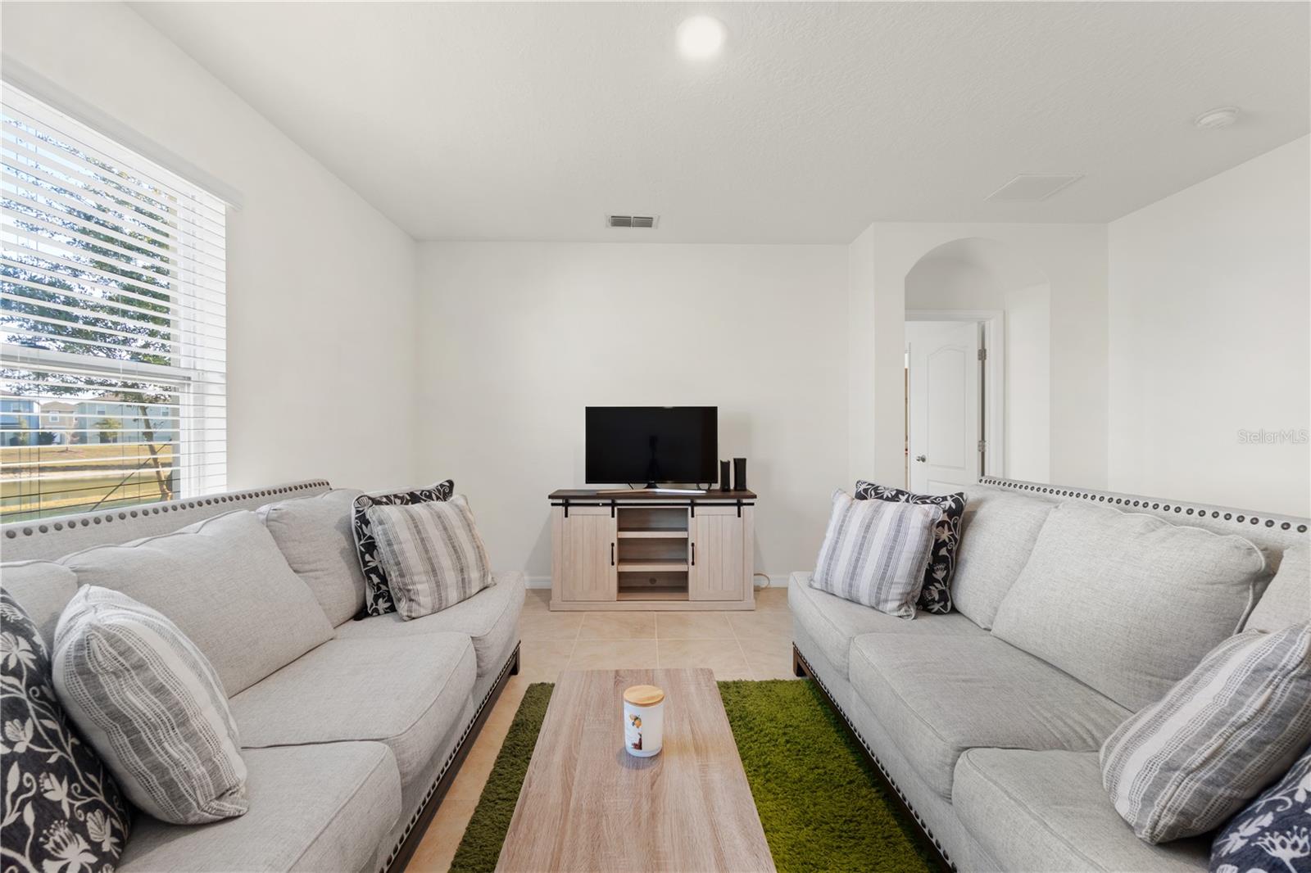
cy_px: 436
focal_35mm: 15
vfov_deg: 77.3
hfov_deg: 100.4
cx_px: 656
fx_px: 546
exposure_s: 1.3
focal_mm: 10
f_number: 8
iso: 100
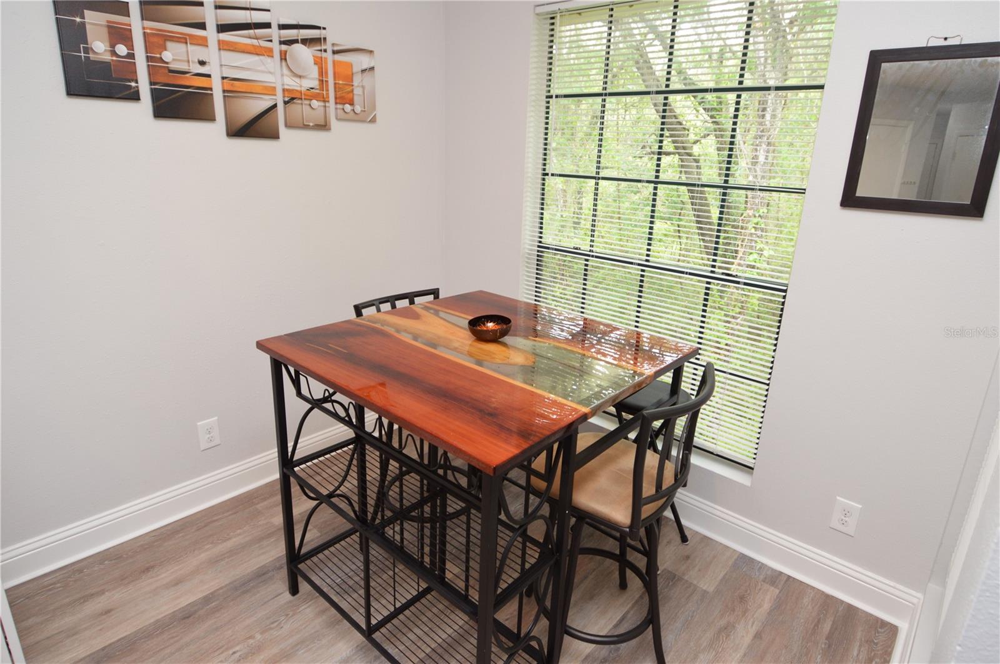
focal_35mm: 18
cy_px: 332
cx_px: 500
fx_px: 499
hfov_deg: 90.1
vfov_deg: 67.3
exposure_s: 1/60
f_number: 4
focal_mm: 12
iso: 400
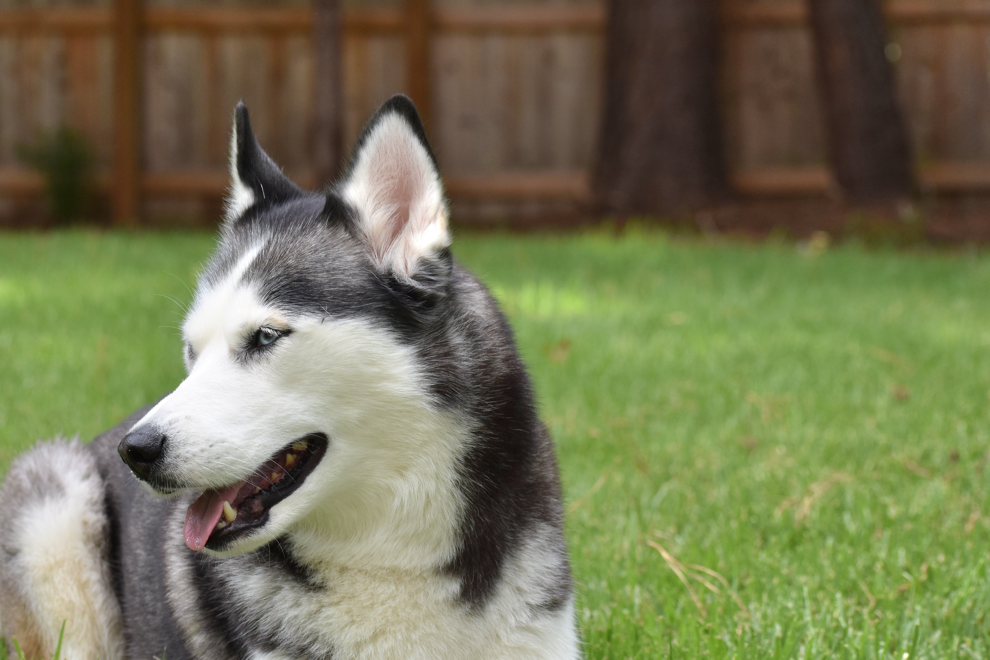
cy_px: 401
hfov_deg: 15.0
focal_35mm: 137
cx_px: 352
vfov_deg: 10.0
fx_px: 3767
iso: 360
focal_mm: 70
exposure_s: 1/500
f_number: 5.6
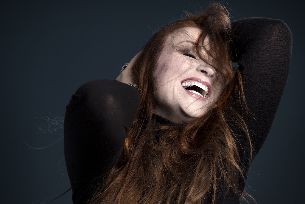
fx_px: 720
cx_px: 152
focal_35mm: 85
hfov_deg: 23.9
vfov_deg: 16.1
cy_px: 102
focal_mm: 85
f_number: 8
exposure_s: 1/125
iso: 100
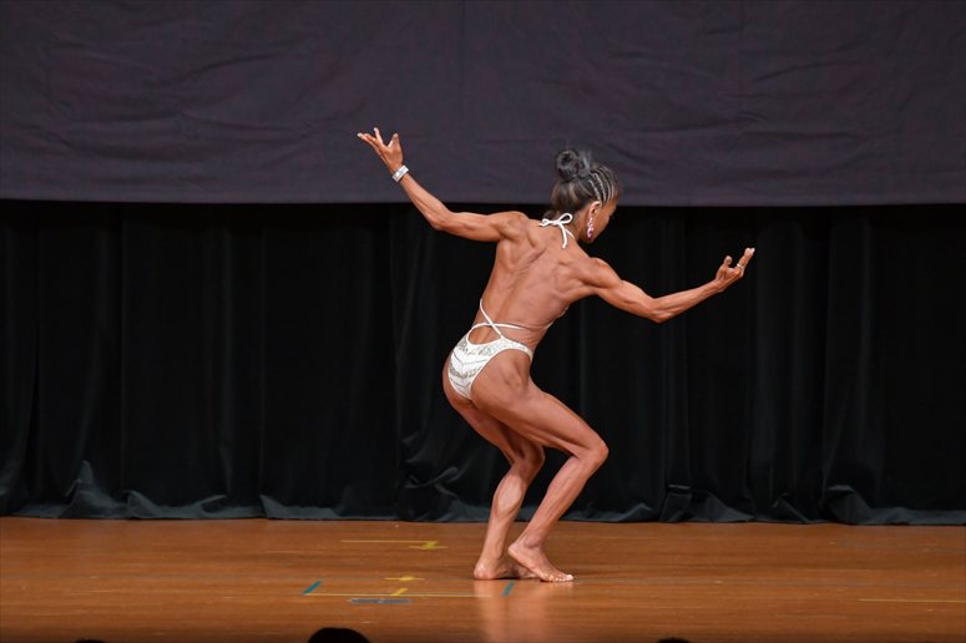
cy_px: 322
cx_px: 483
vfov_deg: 5.1
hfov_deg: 7.6
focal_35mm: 270
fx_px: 7242
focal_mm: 180
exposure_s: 1/400
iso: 4000
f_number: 5.6
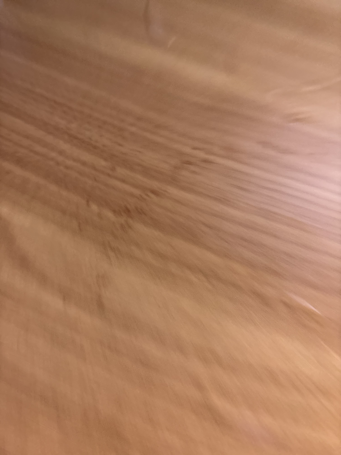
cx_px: 170
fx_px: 341
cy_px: 228
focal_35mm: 26
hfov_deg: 53.1
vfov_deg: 67.3
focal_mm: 5.96
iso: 1000
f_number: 1.6
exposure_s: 1/24
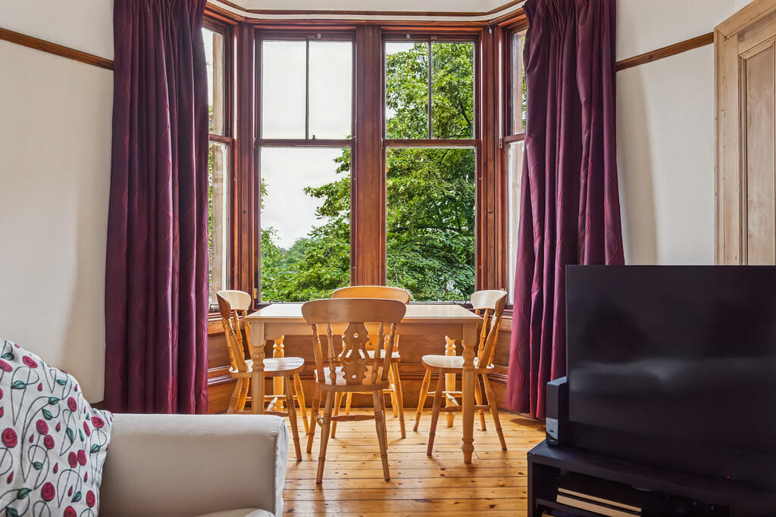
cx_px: 388
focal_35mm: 25
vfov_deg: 51.3
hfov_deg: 71.5
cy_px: 258
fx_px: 539
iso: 250
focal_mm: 25
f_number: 5
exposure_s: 1/50
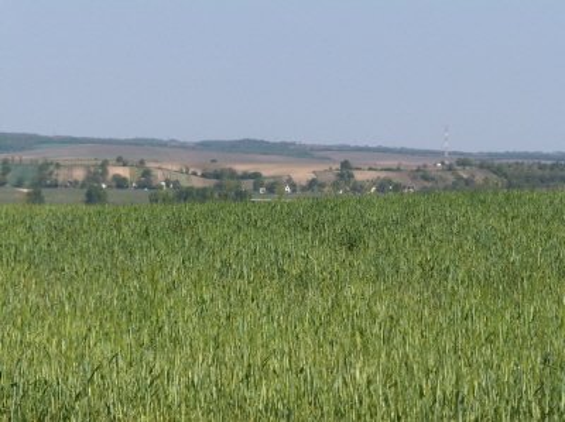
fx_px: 2299
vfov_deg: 10.5
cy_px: 211
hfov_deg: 14.0
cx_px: 282
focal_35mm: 141
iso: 80
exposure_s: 1/330
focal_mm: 29
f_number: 4.7
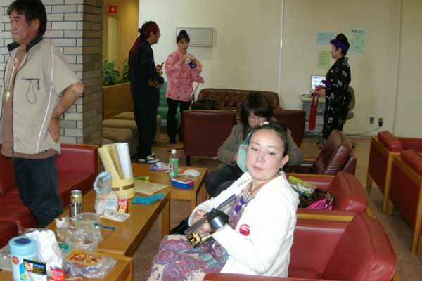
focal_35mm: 42
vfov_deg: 31.9
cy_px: 140
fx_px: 492
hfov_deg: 46.4
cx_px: 211
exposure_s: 1/45
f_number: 4.5
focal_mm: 28
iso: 800
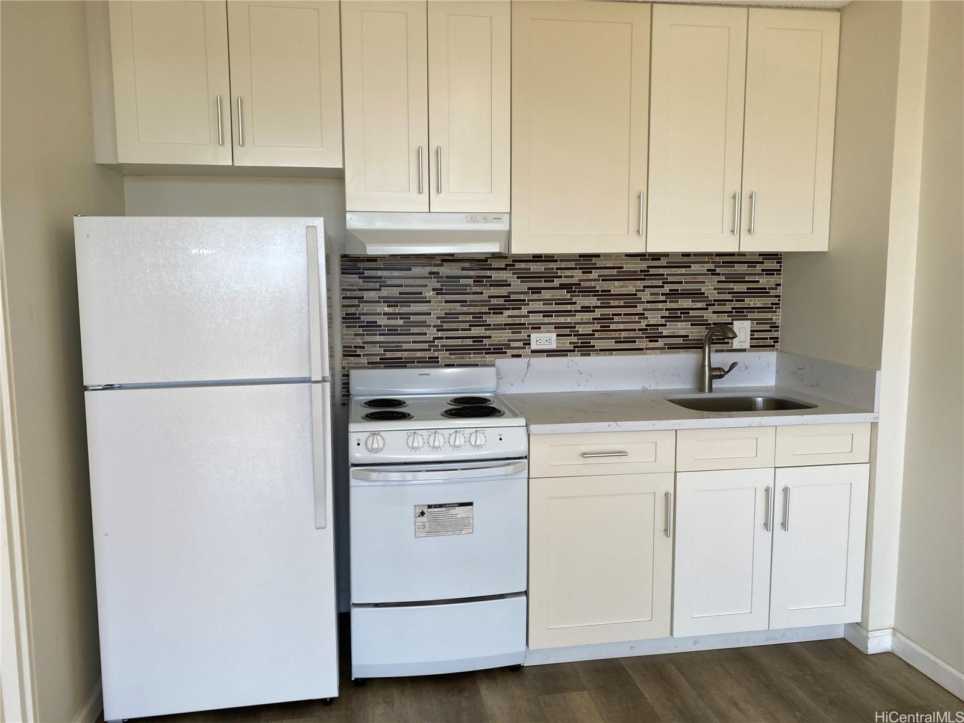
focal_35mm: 26
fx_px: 724
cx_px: 482
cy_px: 362
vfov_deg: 53.1
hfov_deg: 67.3
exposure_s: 1/123
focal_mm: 4.25
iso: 32
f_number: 1.8
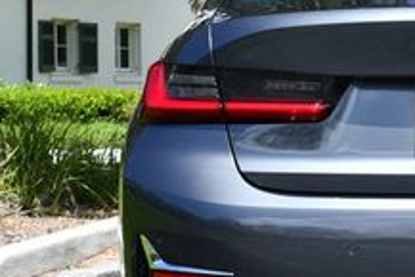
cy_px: 105
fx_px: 2111
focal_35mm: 183
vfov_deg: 7.5
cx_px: 457
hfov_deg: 11.1
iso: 125
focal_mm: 31
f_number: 8
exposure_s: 1/250
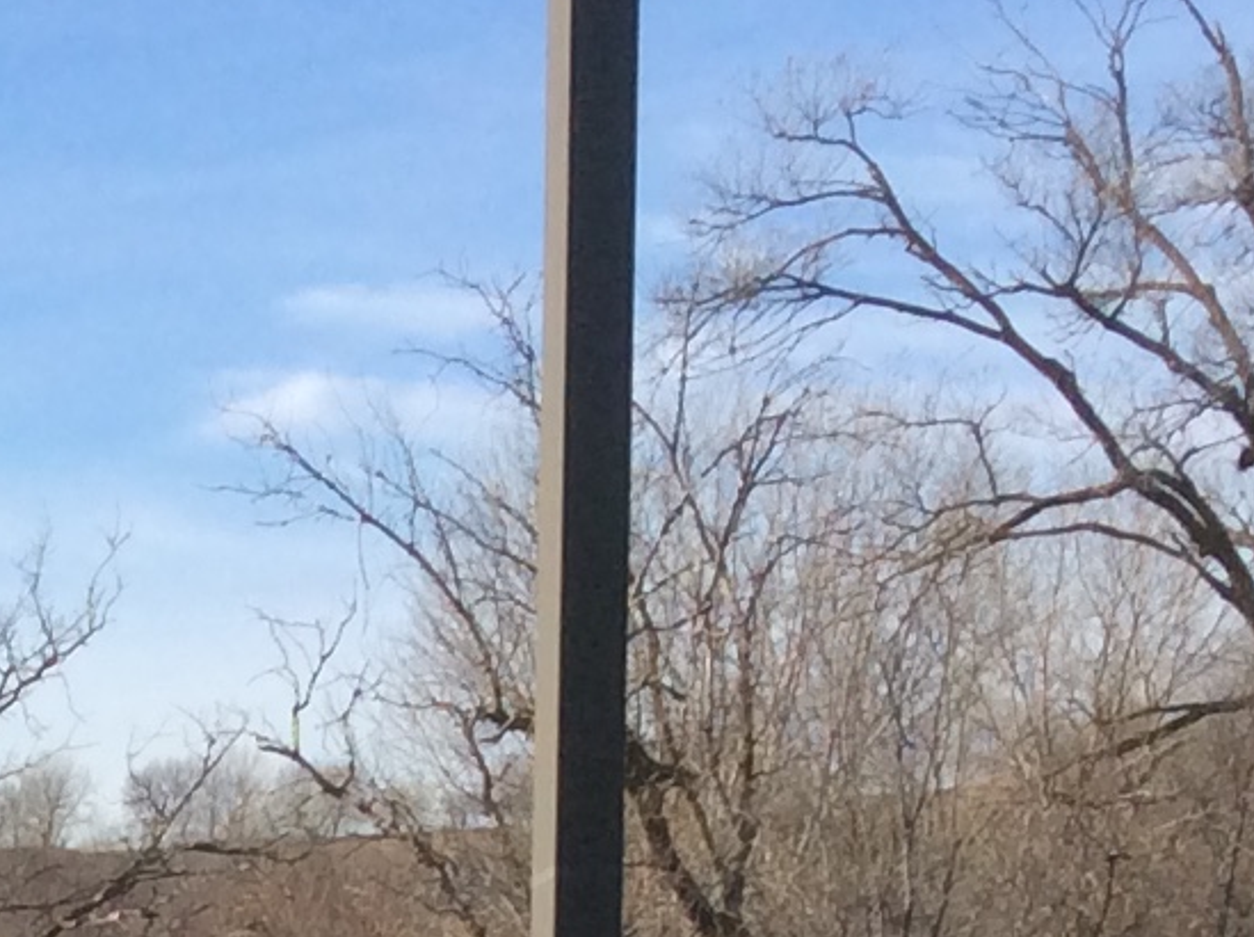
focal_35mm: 151
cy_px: 2036
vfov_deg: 9.1
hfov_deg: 12.1
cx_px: -943
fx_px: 5462
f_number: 2.4
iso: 32
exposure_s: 1/1059
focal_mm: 3.3
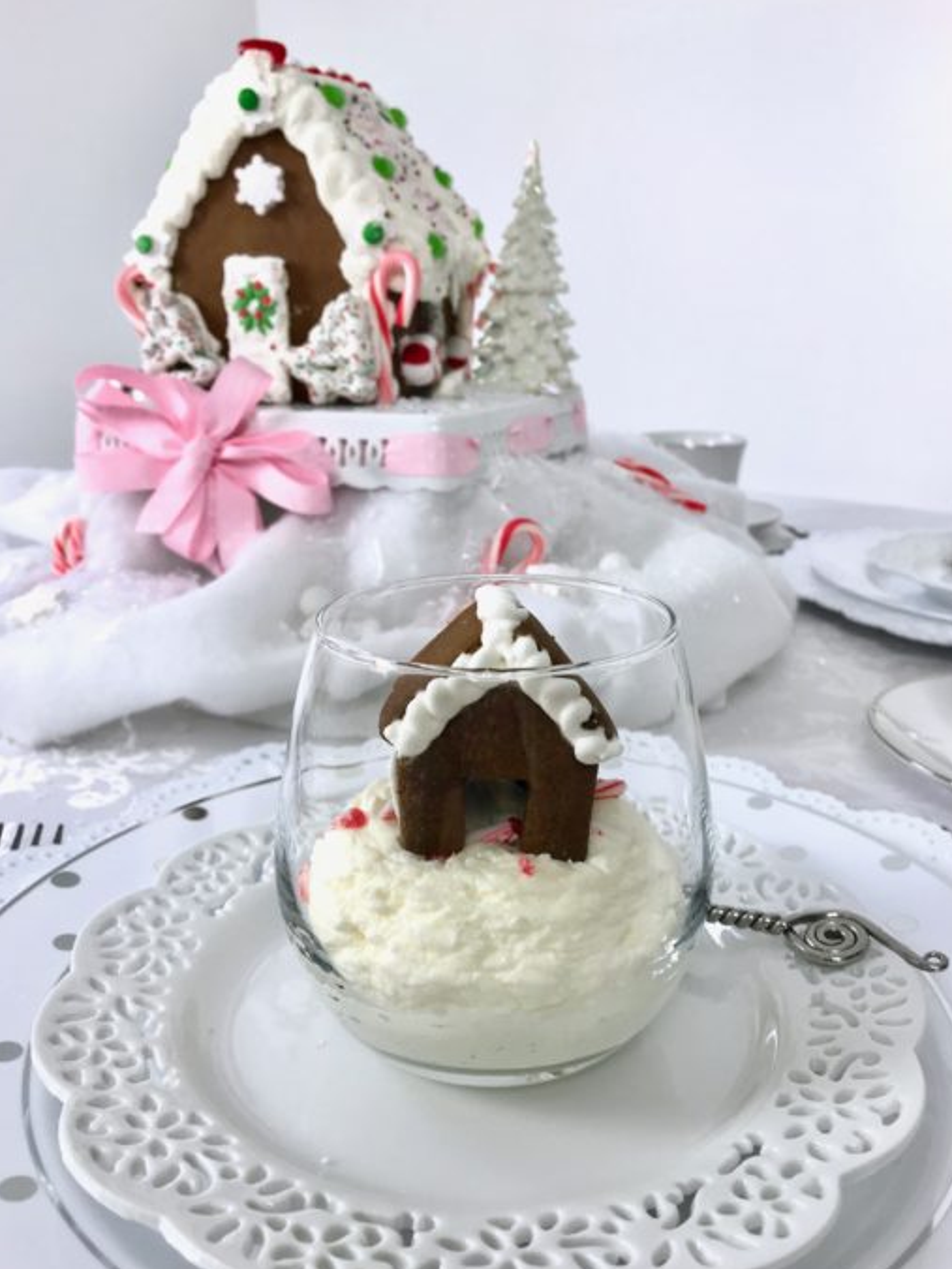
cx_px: 478
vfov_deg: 61.7
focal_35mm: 29
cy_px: 646
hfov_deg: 48.2
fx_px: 1063
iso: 32
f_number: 1.8
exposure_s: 1/120
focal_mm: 3.99
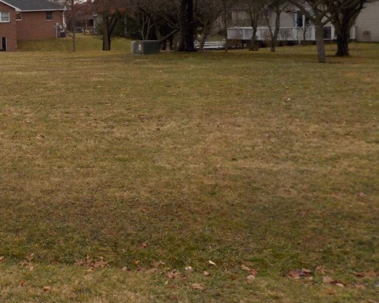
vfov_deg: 24.7
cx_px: -11
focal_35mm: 61
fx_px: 684
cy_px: 78
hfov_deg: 28.8
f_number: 3.3
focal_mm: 4.1
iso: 125
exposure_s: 1/200
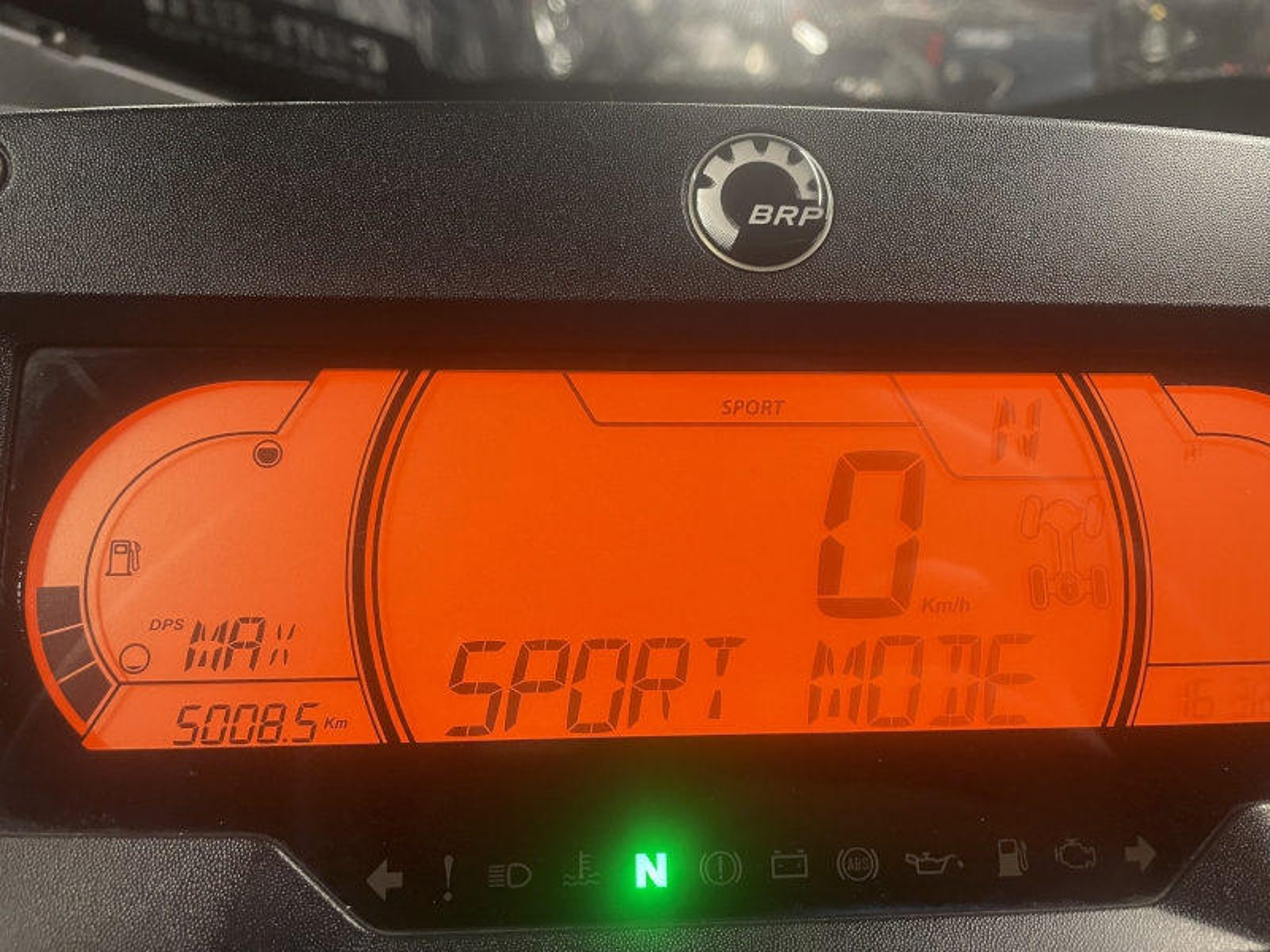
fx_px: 954
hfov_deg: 67.3
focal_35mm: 26
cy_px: 476
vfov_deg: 53.1
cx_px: 635
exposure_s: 1/59
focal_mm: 4.2
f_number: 1.6
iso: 320
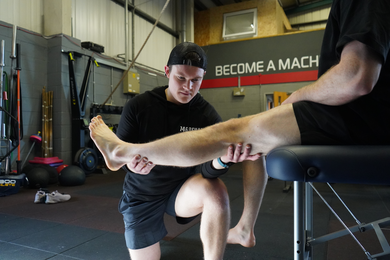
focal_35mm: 28
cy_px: 130
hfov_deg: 65.5
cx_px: 195
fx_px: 303
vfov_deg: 46.4
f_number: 4.5
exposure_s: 1/500
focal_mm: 28
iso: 10000
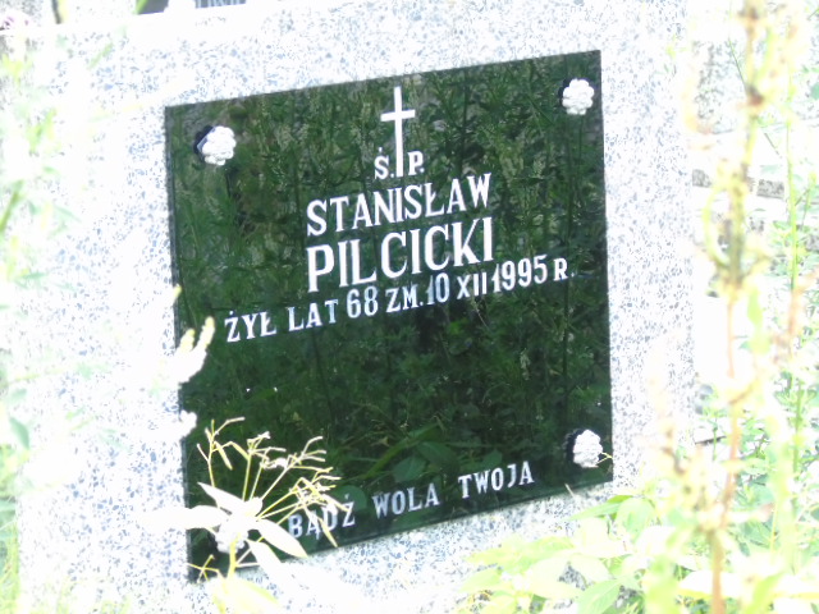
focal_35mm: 142
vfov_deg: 10.4
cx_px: 410
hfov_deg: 13.9
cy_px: 307
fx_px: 3360
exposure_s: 1/60
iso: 640
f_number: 4.7
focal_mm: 25
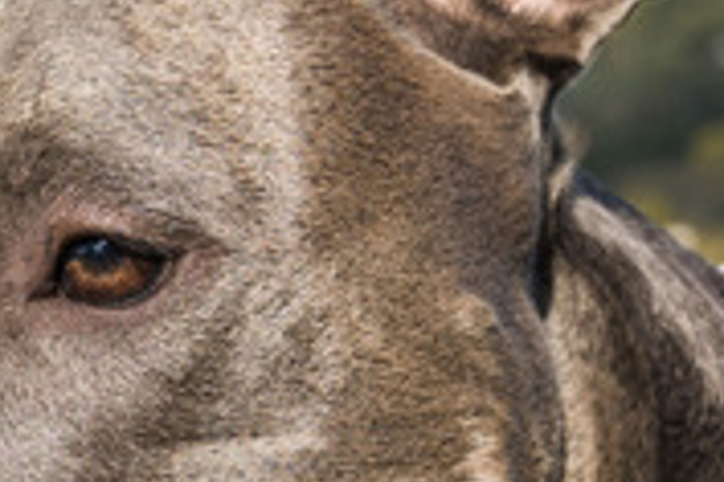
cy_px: 670
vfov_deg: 7.3
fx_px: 3720
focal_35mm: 185
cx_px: -213
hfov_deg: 10.9
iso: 100
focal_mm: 28
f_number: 4.5
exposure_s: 1/500
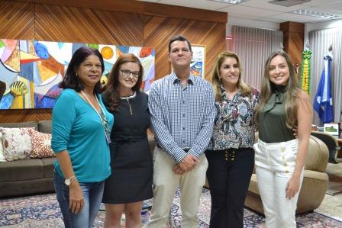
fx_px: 342
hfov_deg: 53.1
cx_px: 171
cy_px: 114
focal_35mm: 36
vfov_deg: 36.9
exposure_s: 1/80
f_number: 5
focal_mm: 24
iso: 3200
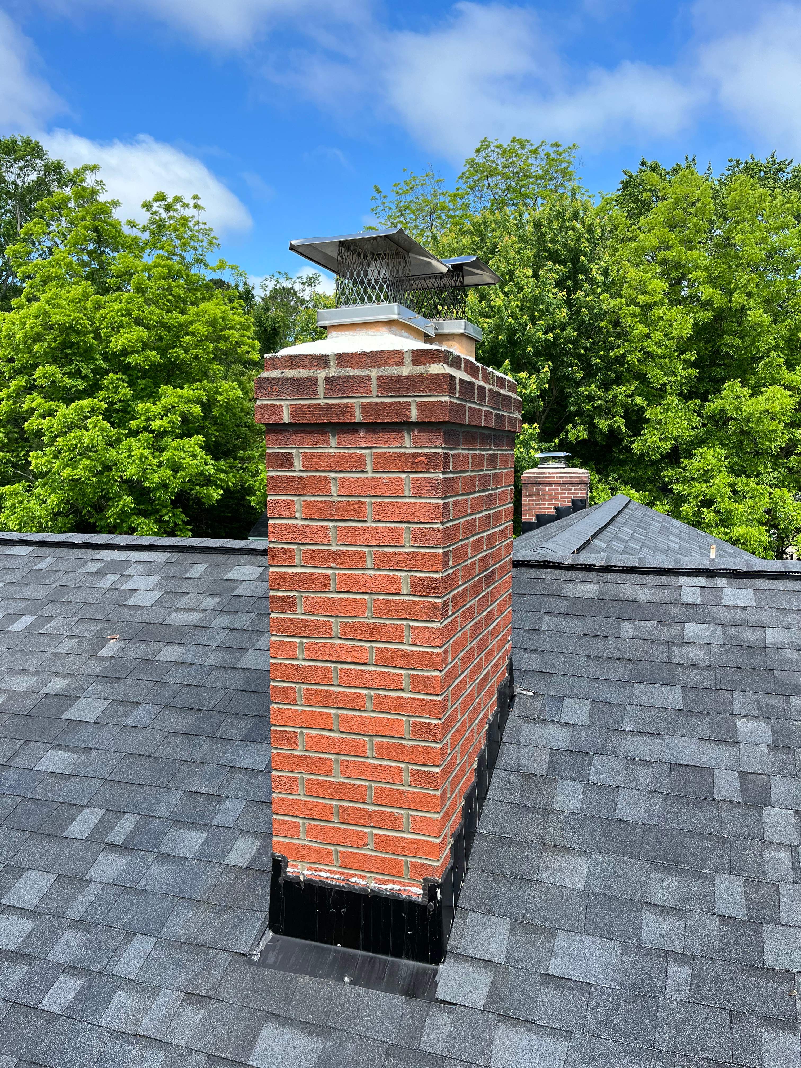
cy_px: 534
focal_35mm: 26
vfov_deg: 67.3
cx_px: 400
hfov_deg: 53.1
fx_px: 802
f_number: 1.6
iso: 50
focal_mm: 5.1
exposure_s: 1/1695
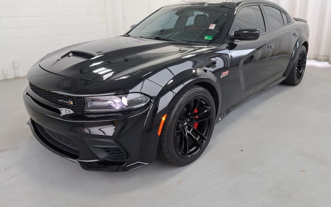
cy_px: 86
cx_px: 166
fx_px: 235
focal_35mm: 26
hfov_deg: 70.4
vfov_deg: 47.4
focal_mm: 5.23
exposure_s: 1/60
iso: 50
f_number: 1.8
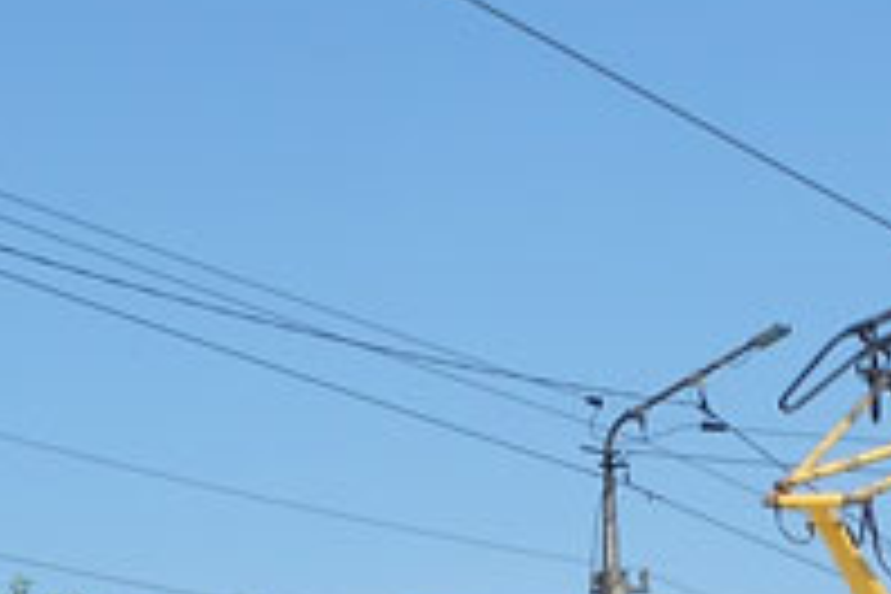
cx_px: 1174
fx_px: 4801
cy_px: 657
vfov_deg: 7.0
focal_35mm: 194
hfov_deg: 10.4
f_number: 6.3
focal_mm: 11.89
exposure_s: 1/500
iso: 125
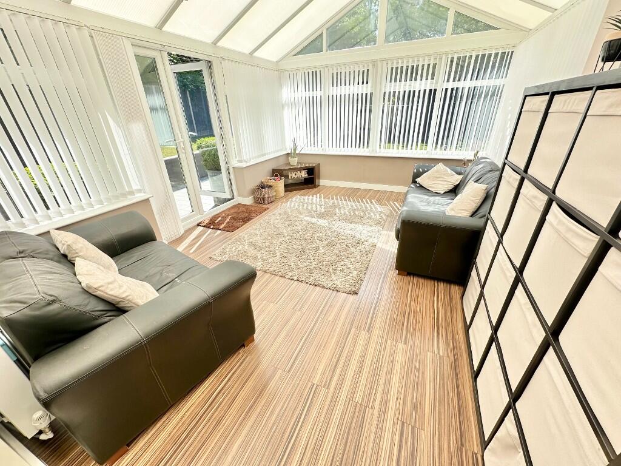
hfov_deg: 102.1
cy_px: 233
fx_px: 251
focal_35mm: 14
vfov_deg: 85.7
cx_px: 310
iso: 40
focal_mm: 2.22
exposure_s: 1/303
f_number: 2.2
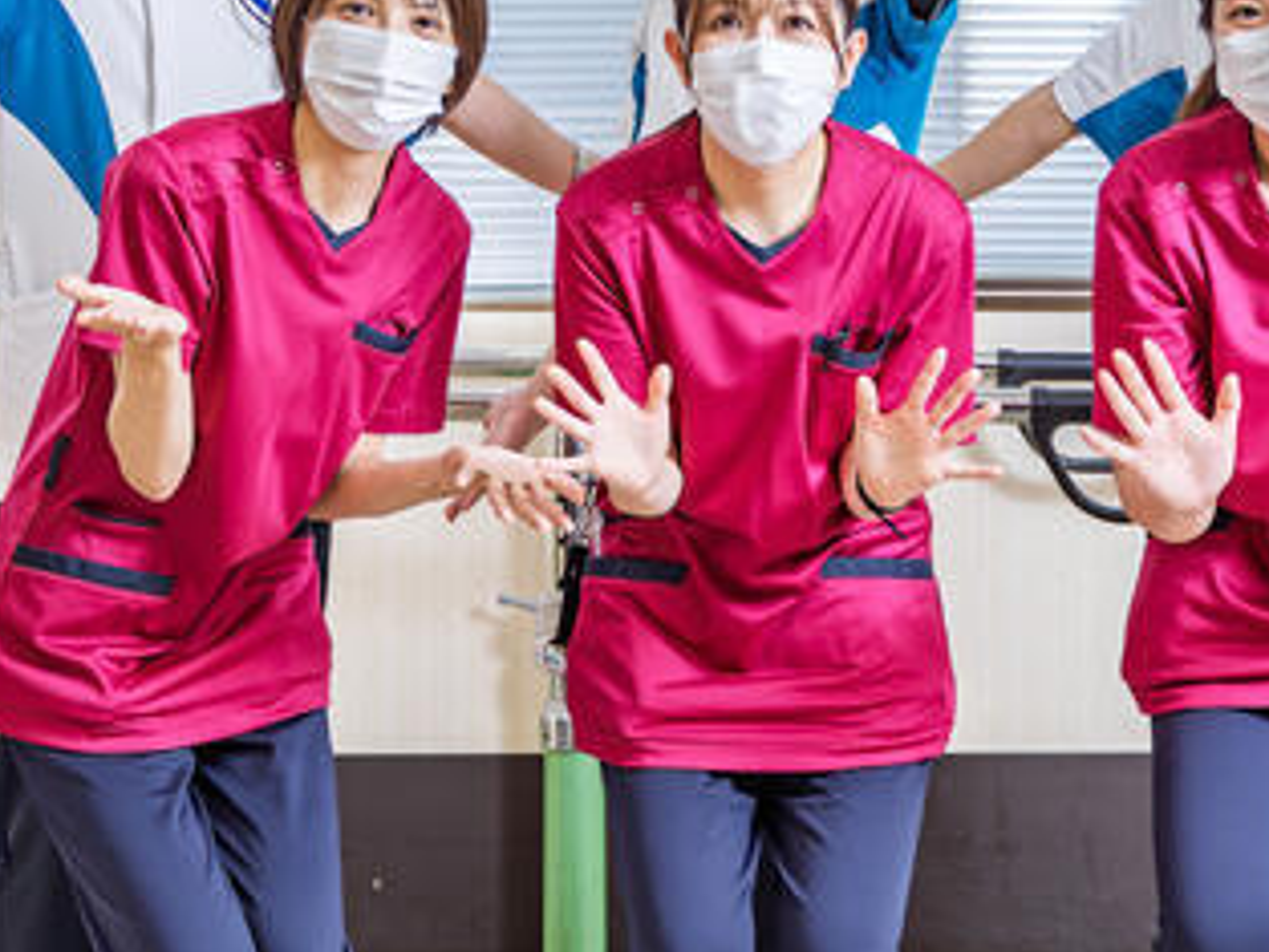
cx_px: 714
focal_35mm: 134
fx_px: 4914
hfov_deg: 14.7
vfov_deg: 11.1
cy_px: 251
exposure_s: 1/200
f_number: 2.5
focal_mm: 35
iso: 250
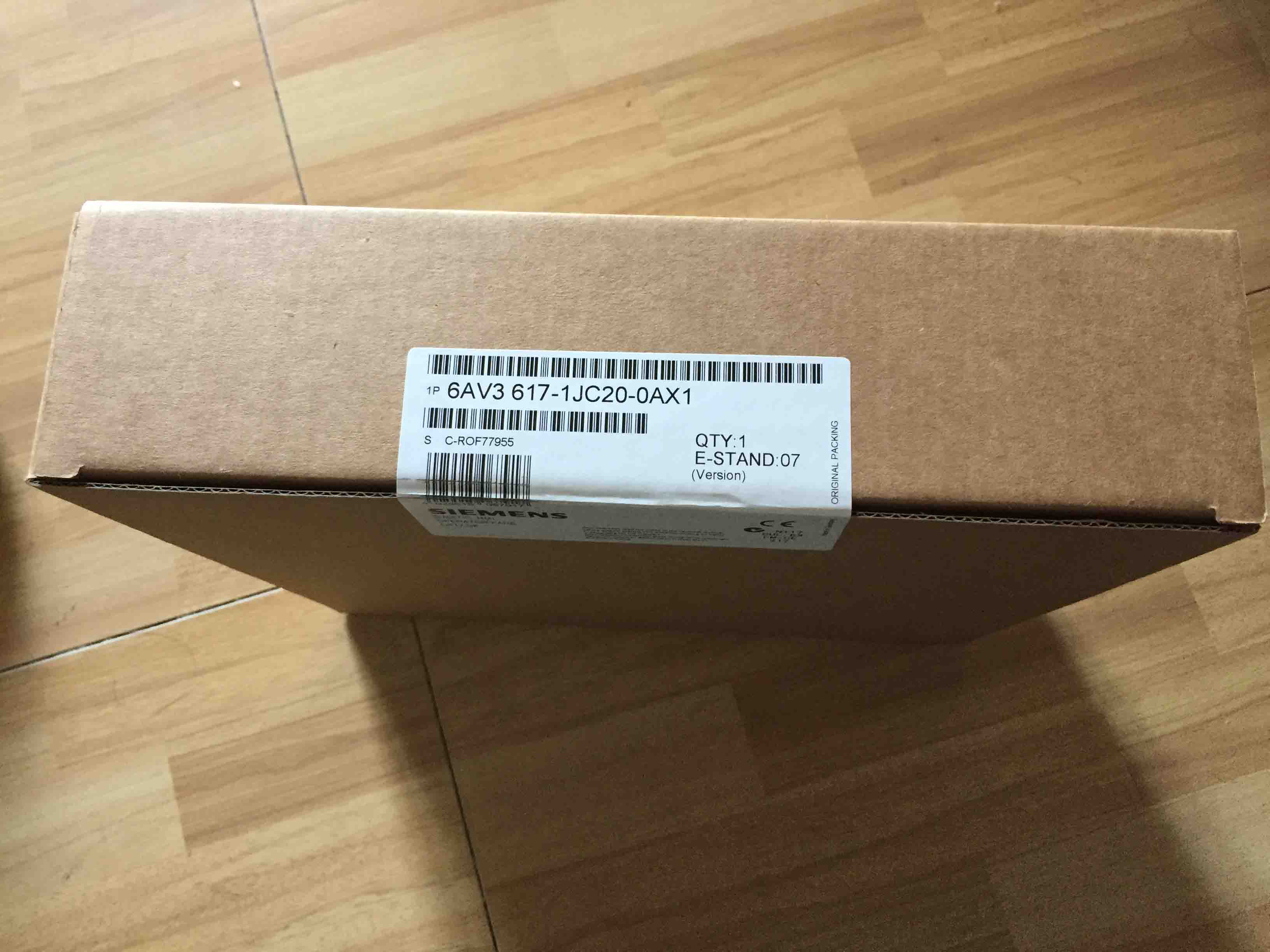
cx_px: 635
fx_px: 1064
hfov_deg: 61.7
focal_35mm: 29
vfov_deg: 48.2
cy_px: 476
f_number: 2.2
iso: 320
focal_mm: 4.15
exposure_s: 1/33
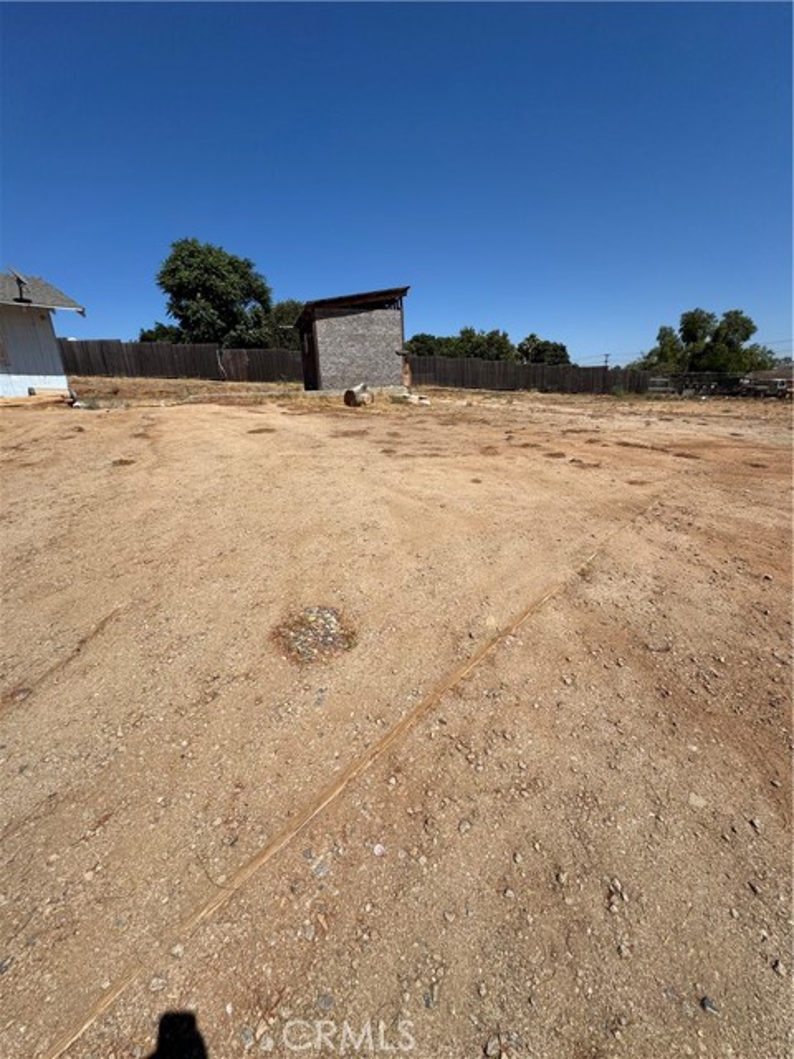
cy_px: 530
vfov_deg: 102.1
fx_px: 428
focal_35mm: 14
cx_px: 397
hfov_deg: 85.7
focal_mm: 2.22
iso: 50
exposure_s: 1/3546
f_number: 2.2
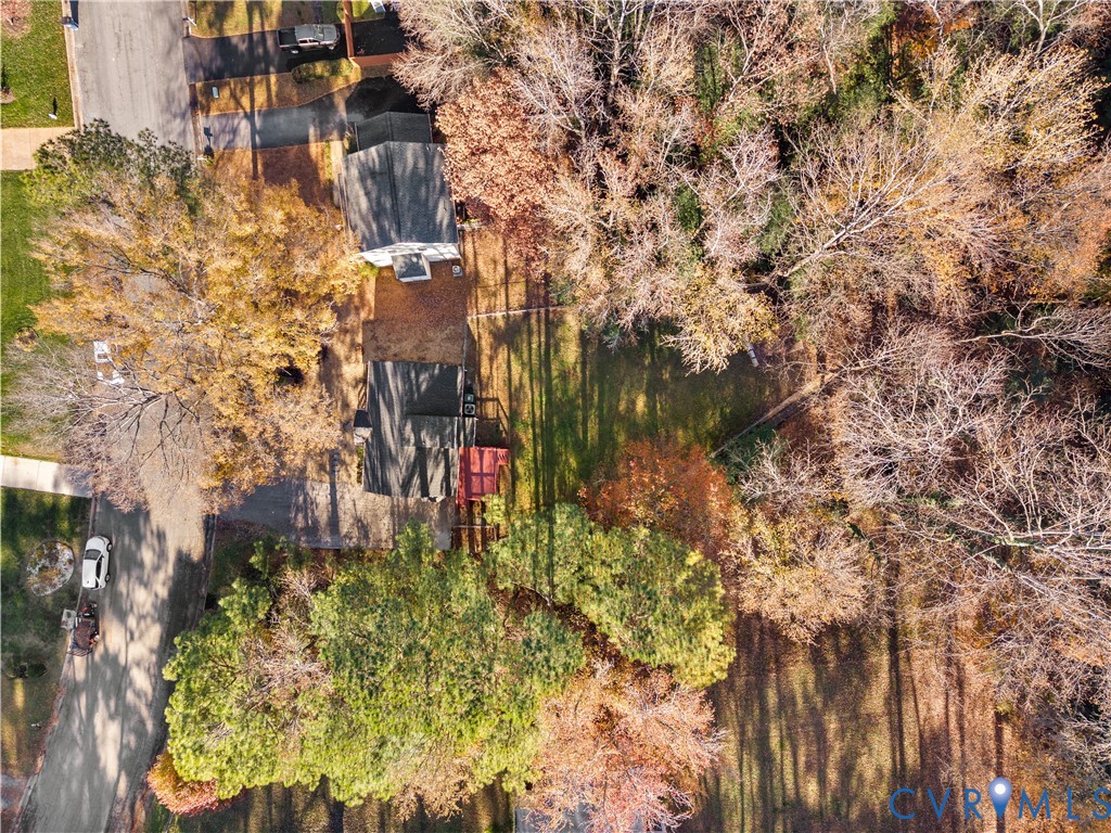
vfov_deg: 56.8
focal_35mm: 24
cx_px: 556
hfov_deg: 71.6
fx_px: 770
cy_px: 416
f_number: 1.8
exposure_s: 1/200
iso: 100
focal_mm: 8.67
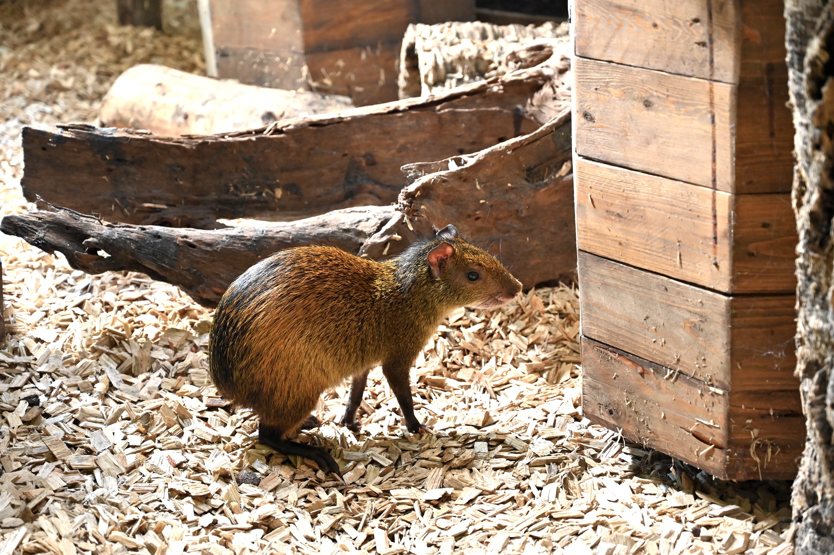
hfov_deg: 28.9
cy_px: 278
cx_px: 417
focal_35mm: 70
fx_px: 1620
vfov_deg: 19.4
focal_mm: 70
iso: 3200
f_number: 5
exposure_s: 1/125
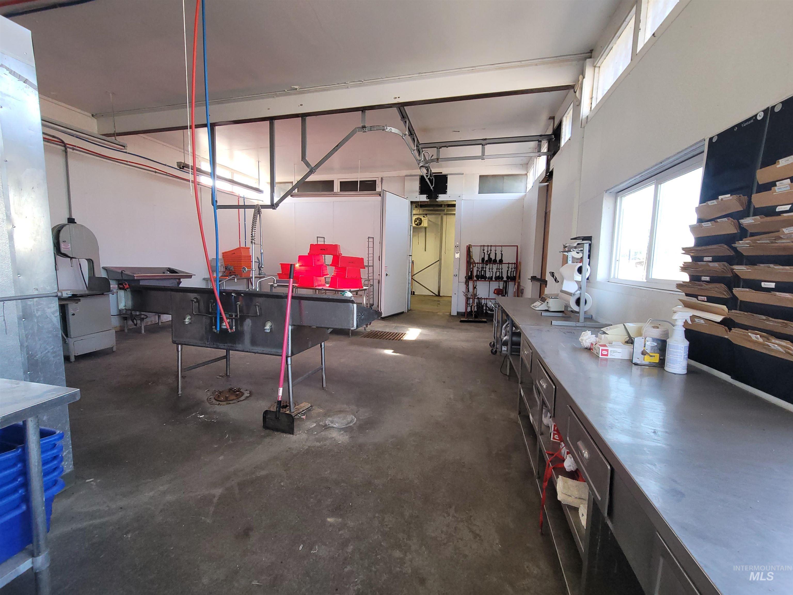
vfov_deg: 89.9
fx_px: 298
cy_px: 298
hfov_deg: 106.2
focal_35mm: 13
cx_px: 396
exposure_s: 1/60
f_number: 2.2
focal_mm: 2.2
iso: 125
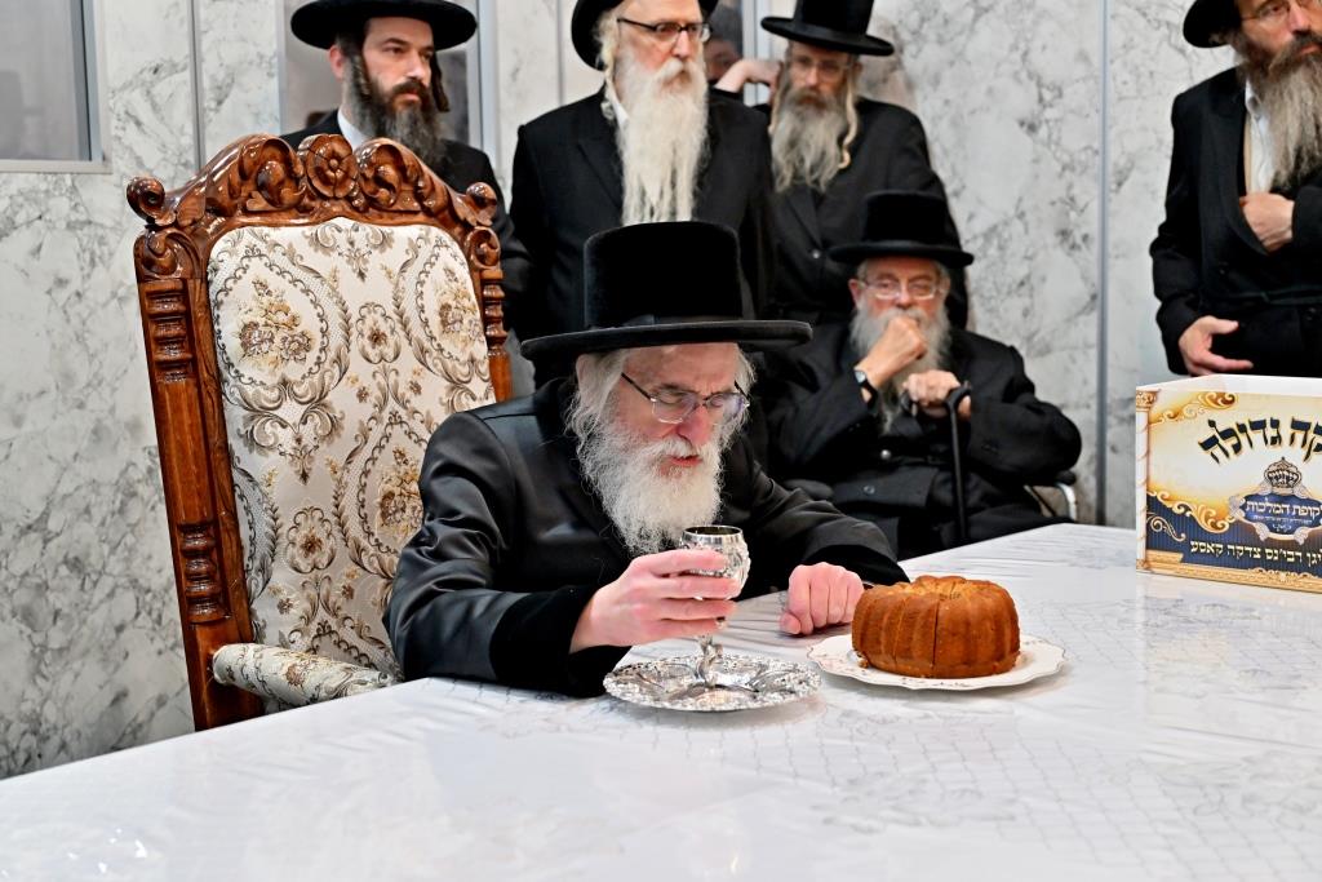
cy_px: 441
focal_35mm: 47
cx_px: 661
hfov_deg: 41.9
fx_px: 1726
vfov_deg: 28.7
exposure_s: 1/250
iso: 1000
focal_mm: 47
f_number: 4
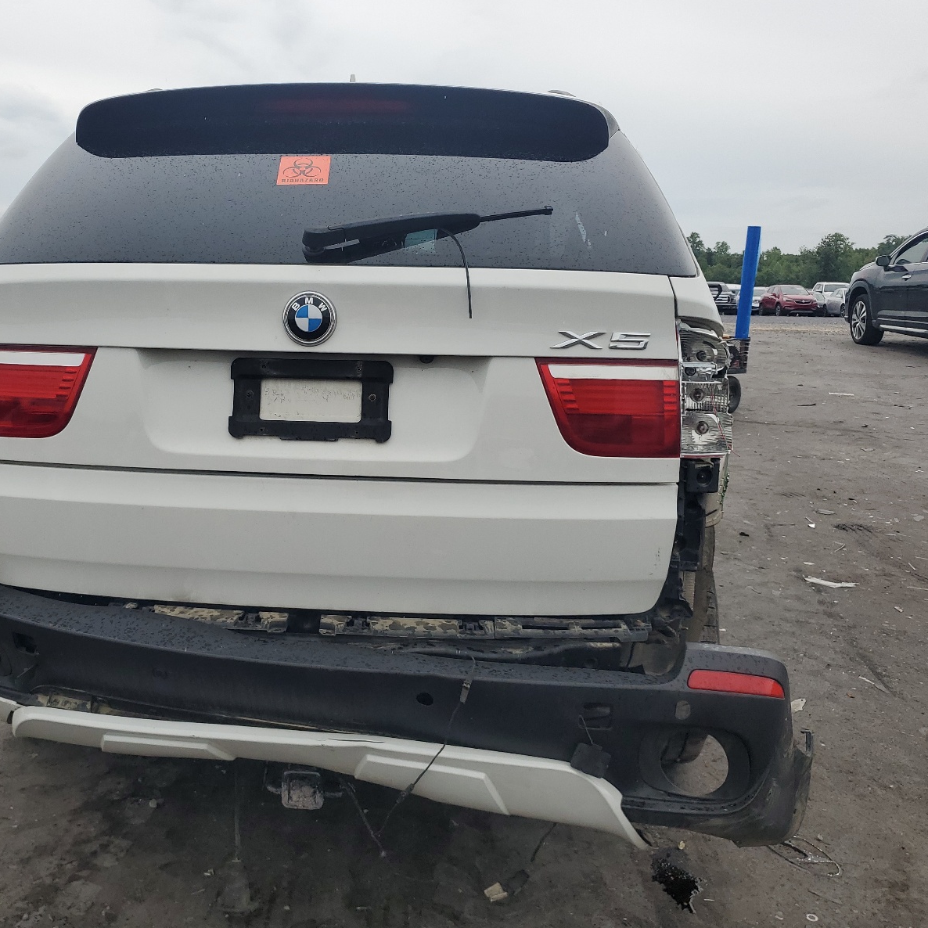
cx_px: 334
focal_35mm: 31
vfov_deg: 52.5
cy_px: 460
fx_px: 940
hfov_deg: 51.8
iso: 50
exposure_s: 1/1667
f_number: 1.5
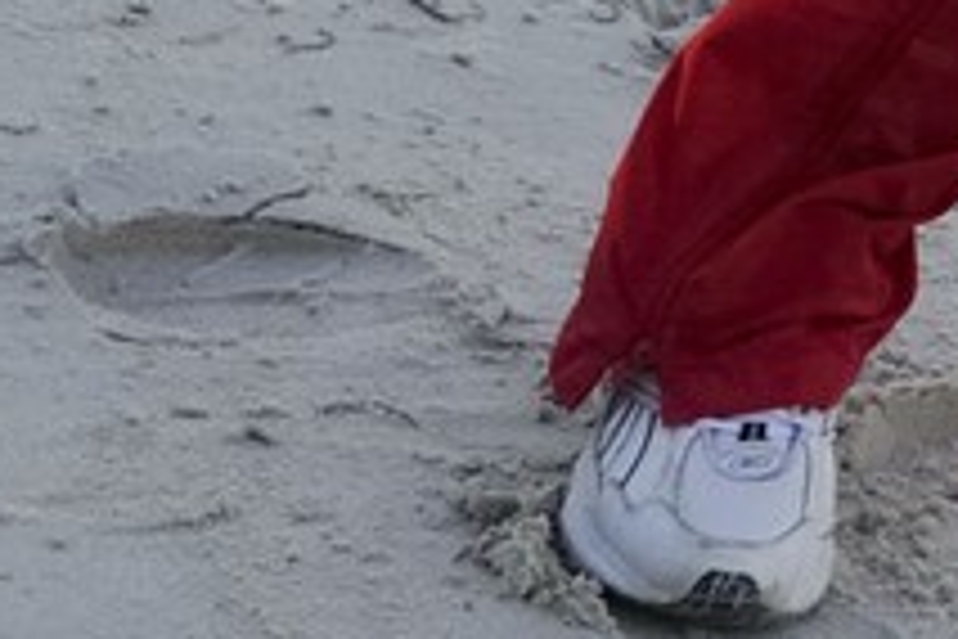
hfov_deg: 6.1
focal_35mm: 301
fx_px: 8009
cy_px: -1282
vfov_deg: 4.4
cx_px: 3324
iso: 800
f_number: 8
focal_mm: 40
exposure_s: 1/320
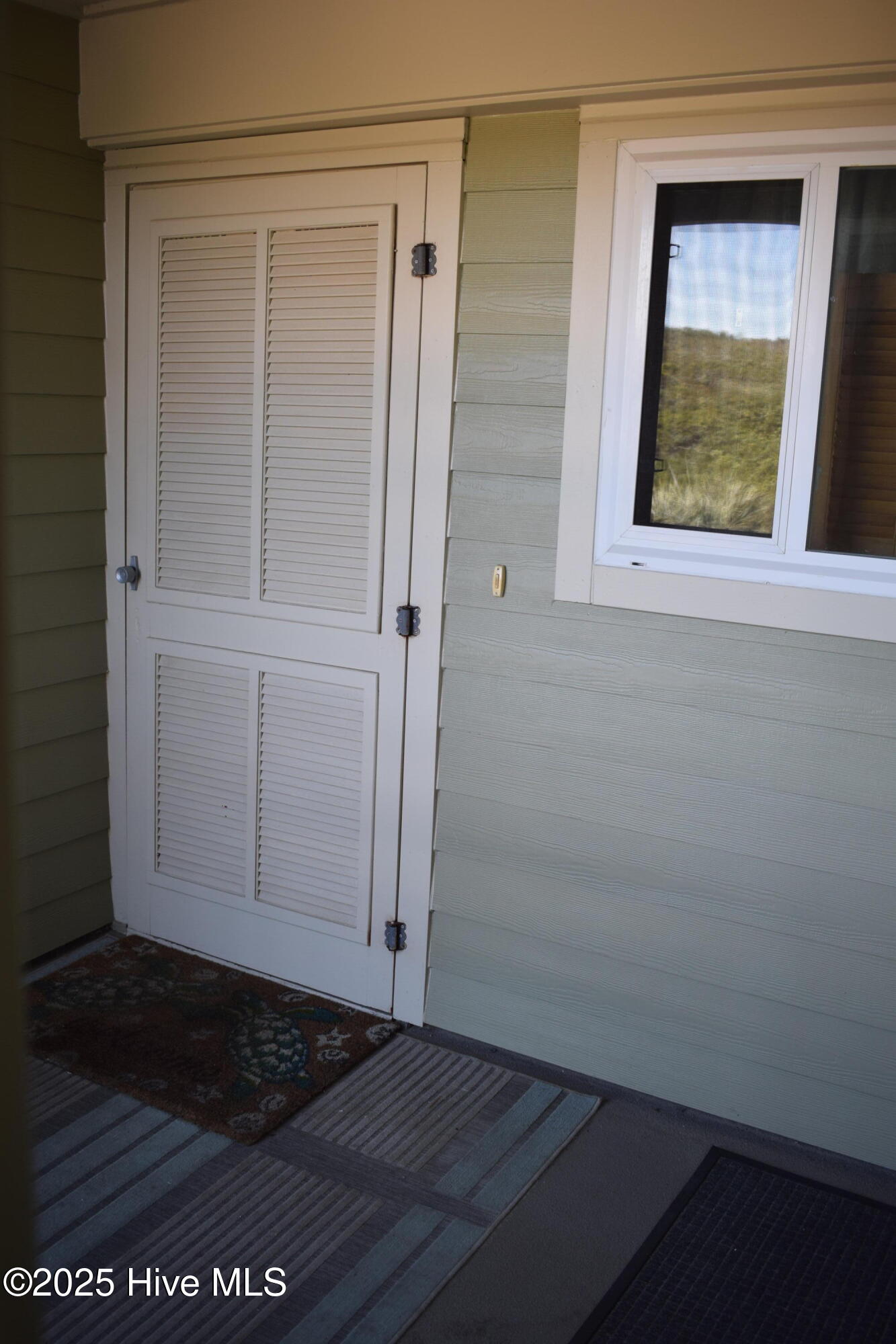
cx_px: 448
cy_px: 672
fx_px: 1232
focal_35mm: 33
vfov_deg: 57.2
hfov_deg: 40.0
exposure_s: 1/100
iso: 400
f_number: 5
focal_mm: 22
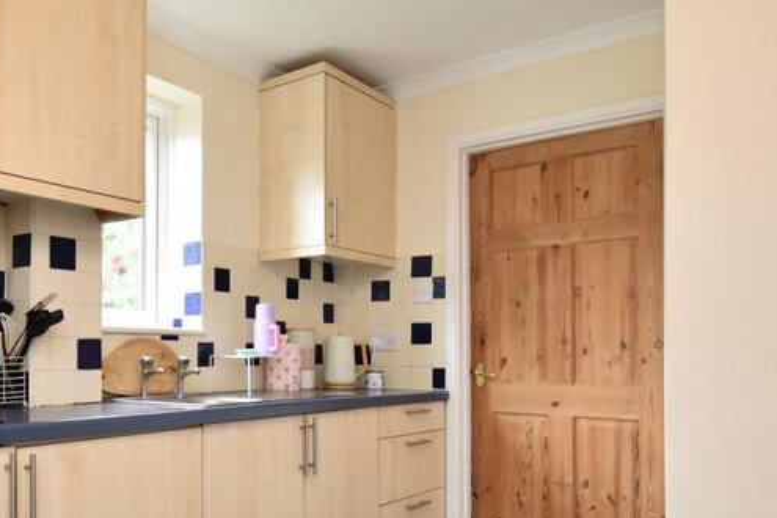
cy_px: 307
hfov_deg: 57.8
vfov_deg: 42.2
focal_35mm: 31
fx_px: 669
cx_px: 212
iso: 800
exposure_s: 1/125
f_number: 4
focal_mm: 10
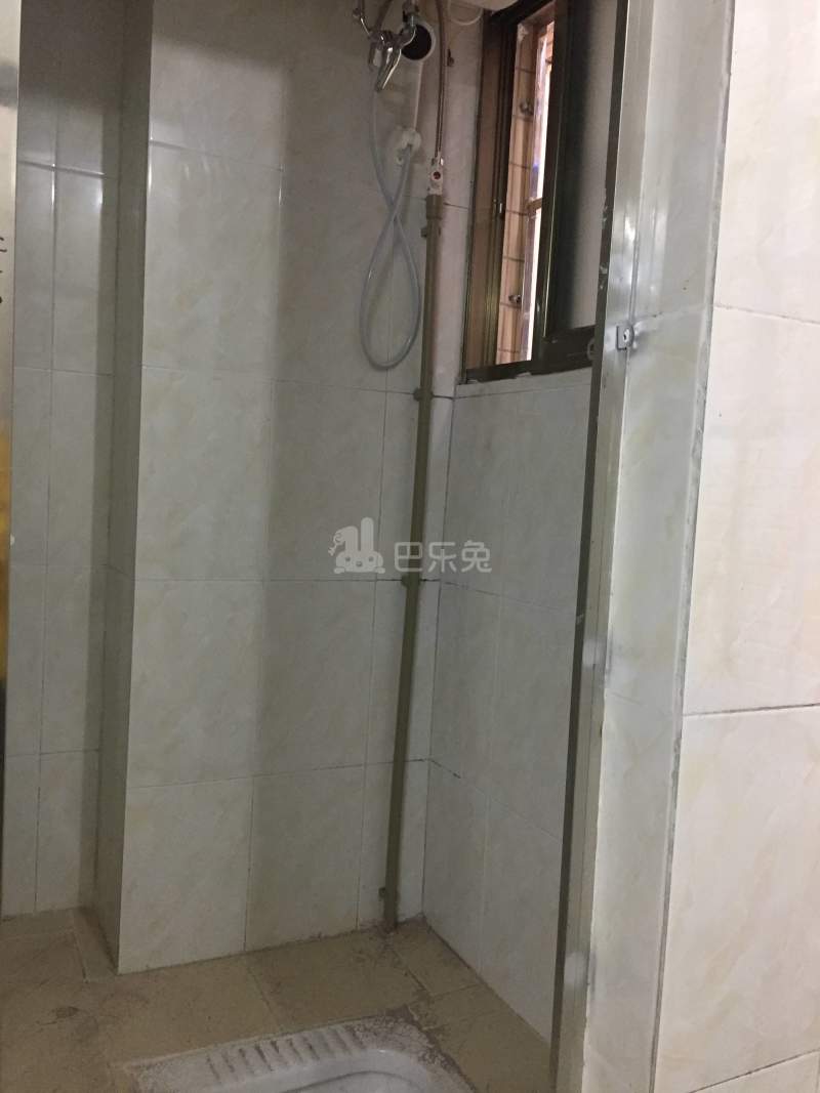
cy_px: 546
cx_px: 410
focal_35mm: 29
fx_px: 916
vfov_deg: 61.7
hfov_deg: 48.2
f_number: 2.2
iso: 200
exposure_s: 1/33
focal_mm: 4.15
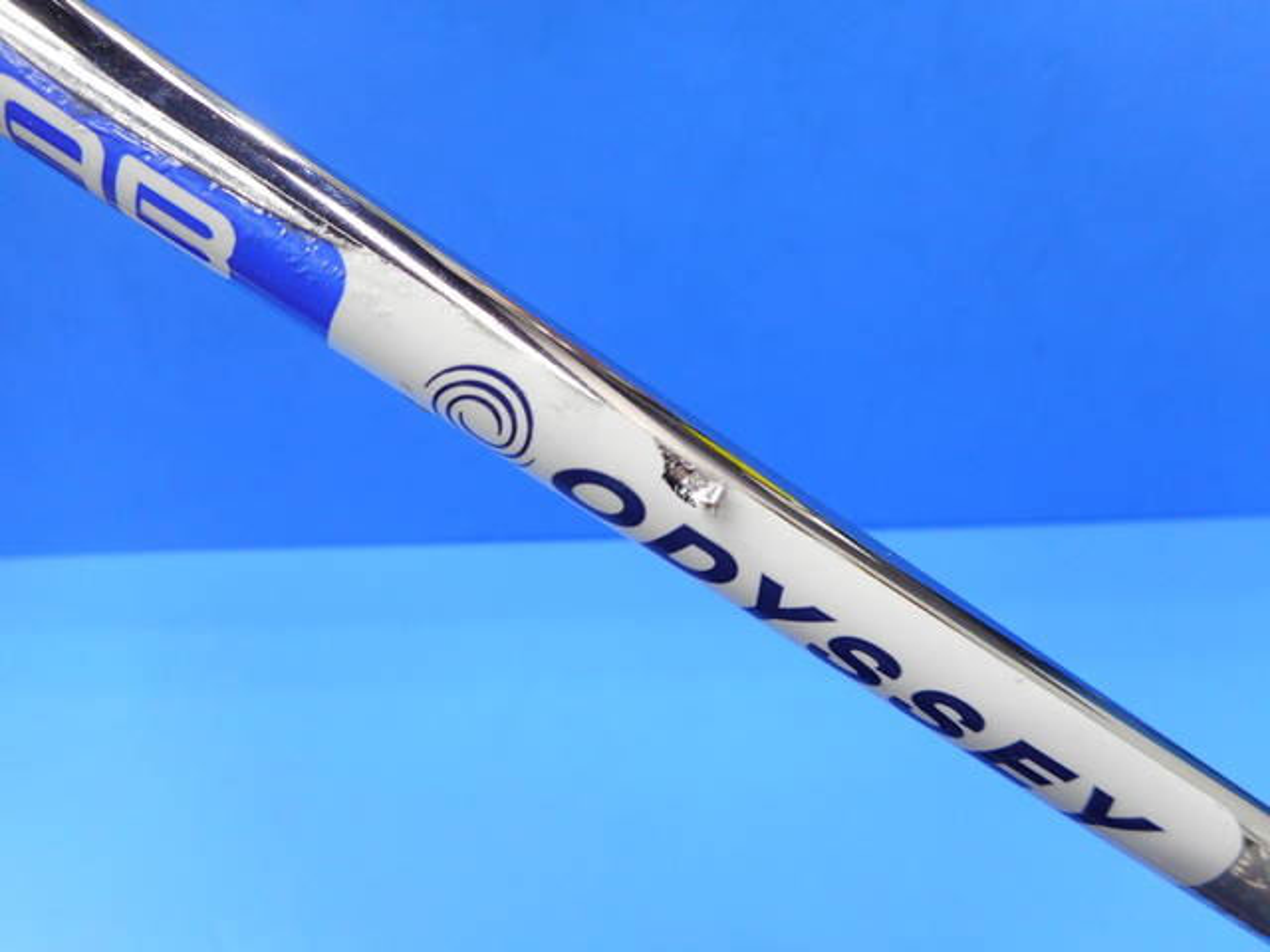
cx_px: 635
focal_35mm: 25
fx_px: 917
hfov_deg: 69.4
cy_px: 476
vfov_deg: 54.9
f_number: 3.7
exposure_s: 1/30
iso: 140
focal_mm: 4.5
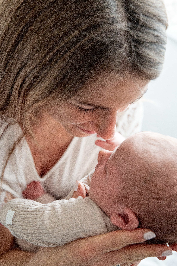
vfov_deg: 36.3
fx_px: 406
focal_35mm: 55
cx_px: 88
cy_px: 133
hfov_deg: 24.6
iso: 2000
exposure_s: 1/250
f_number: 4.5
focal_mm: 55
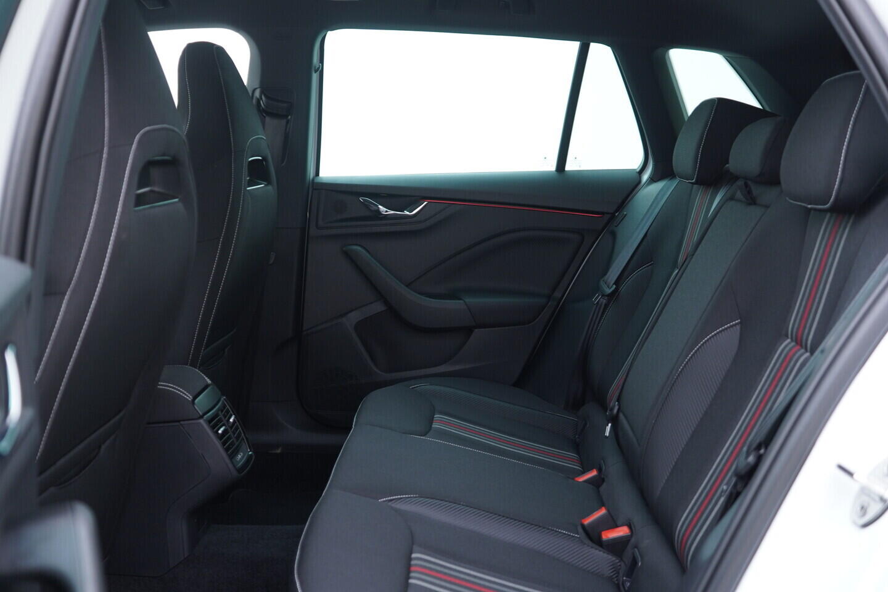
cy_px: 296
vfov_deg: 36.9
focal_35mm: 36
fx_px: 888
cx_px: 444
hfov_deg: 53.1
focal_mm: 24
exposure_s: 1/40
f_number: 2.8
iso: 320
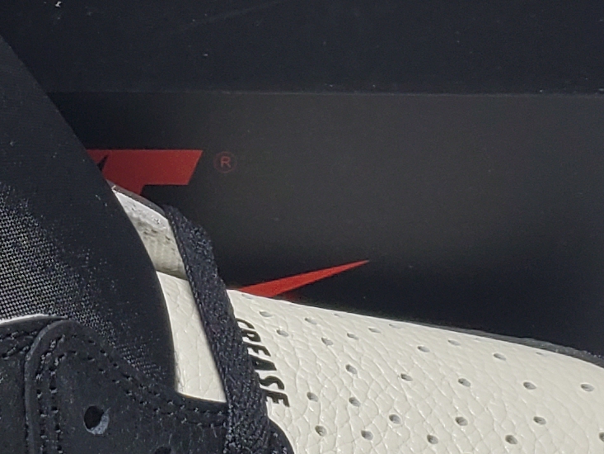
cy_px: -102
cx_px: 135
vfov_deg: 10.2
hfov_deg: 13.7
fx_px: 2496
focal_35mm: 143
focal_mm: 4.3
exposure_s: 1/420
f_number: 1.5
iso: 50
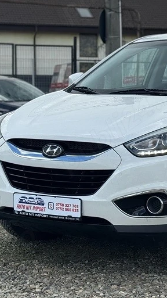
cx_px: 162
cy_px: 129
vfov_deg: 20.9
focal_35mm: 102
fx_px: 804
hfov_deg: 11.7
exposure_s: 1/2959
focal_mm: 6.76
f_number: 1.78
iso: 64
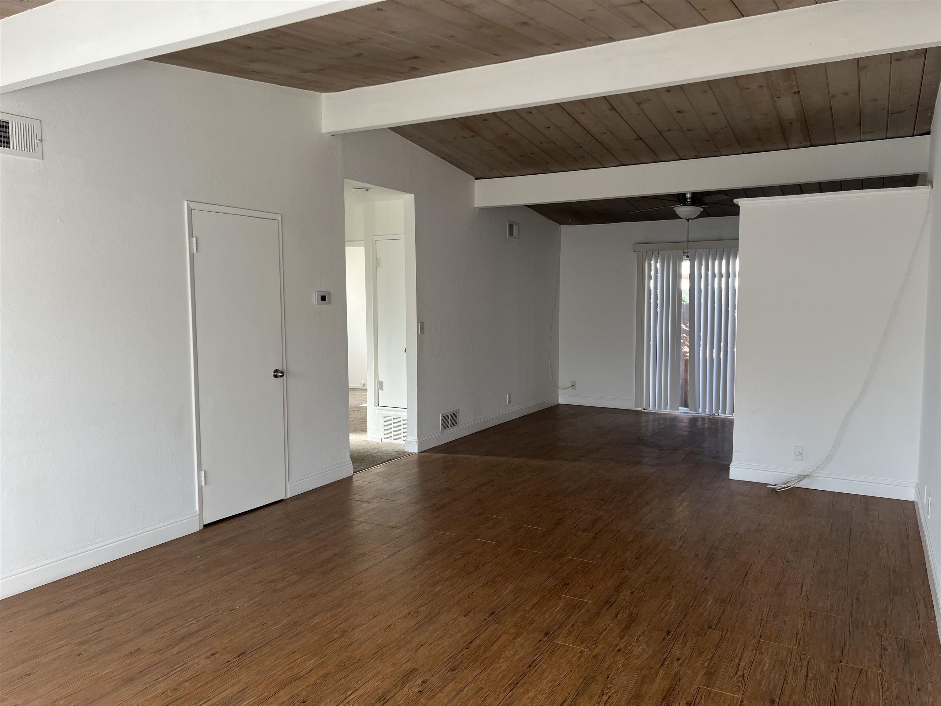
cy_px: 353
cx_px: 470
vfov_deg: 53.1
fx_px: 707
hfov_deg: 67.3
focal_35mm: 26
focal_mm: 5.7
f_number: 1.5
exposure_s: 1/121
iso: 50
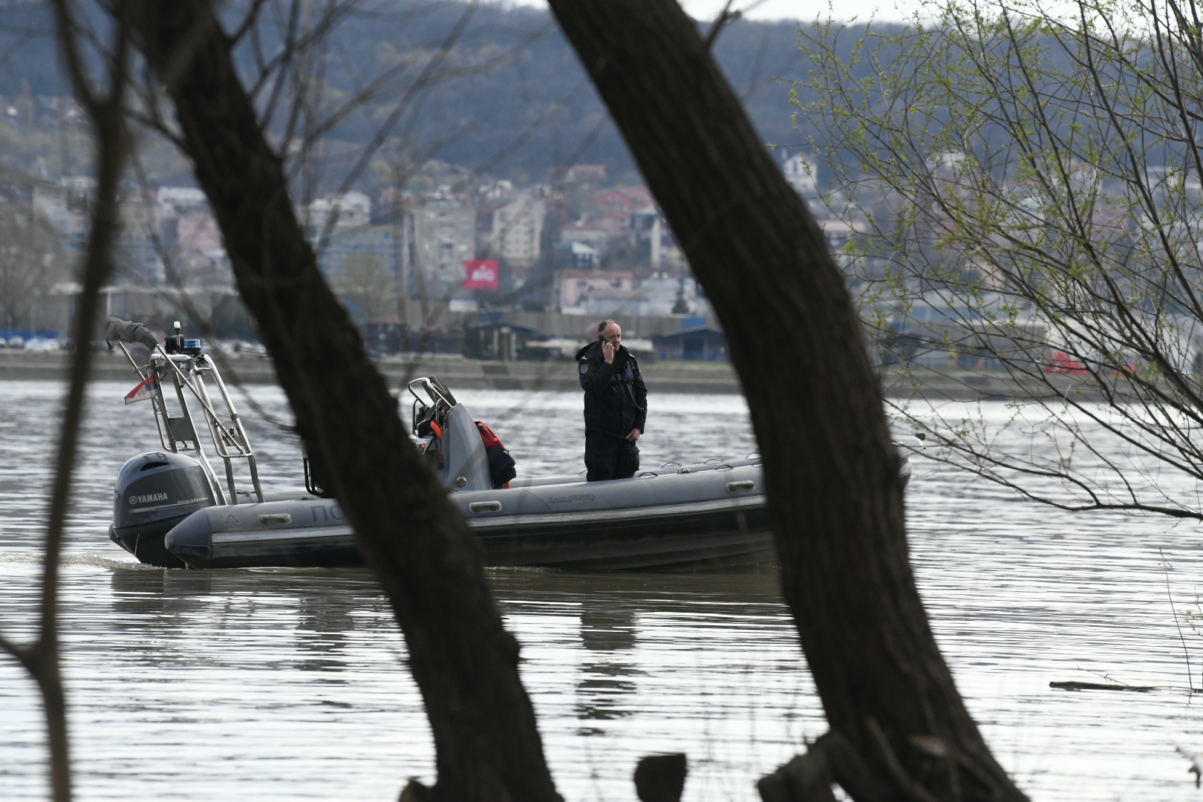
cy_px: 401
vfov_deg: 6.9
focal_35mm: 200
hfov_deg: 10.3
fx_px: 6683
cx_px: 602
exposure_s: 1/8000
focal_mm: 200
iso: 2500
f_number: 5
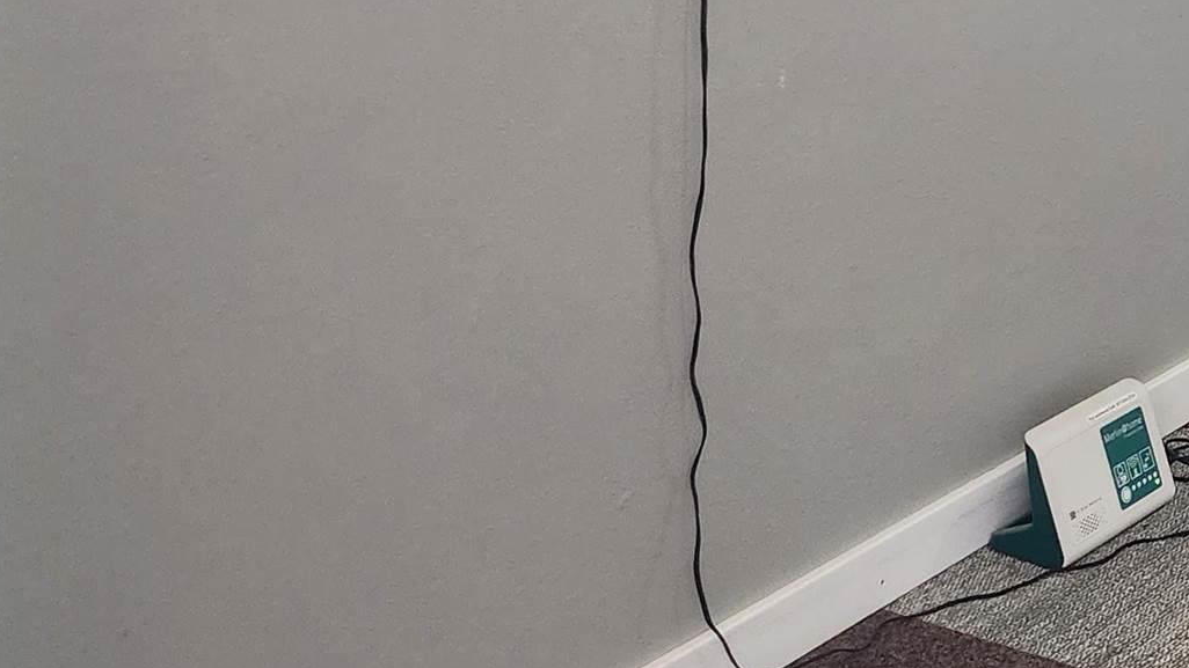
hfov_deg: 23.4
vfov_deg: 15.2
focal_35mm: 75
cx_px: 1710
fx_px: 2364
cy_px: -245
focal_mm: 6.4
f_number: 1.8
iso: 320
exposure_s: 1/120
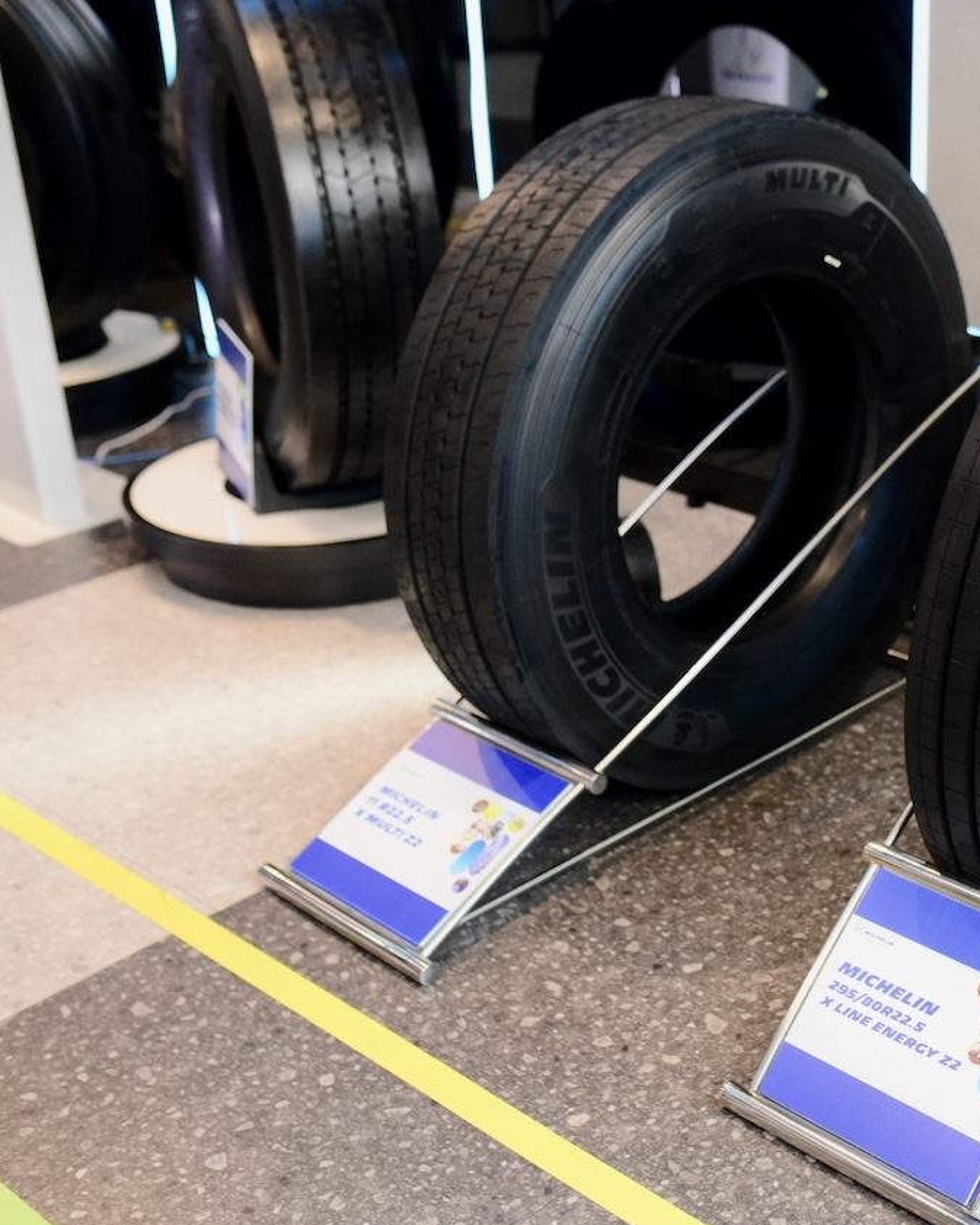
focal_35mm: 50
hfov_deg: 29.0
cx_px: 896
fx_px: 1812
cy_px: 610
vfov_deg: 37.3
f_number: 2.8
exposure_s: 1/320
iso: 4000
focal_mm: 35
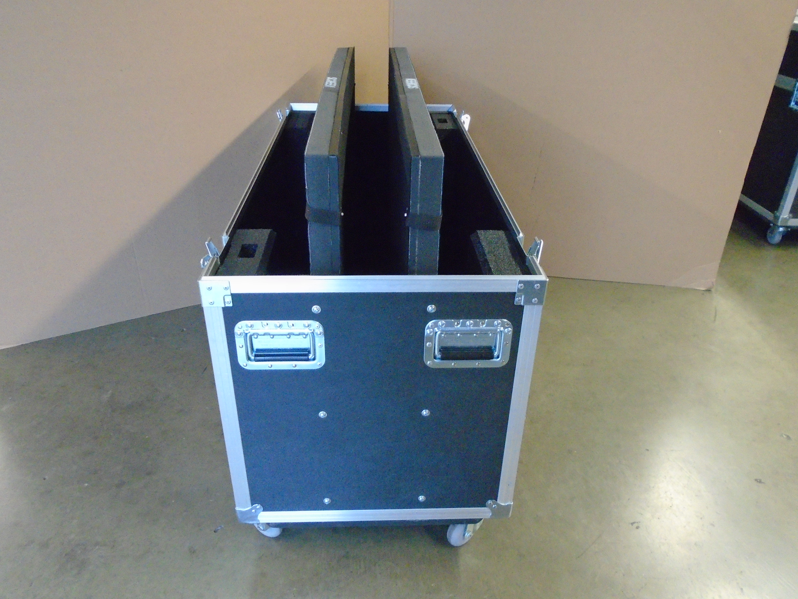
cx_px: 399
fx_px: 599
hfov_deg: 67.3
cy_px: 300
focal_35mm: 26
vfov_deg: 53.1
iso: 800
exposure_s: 1/15
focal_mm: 4.6
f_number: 3.2
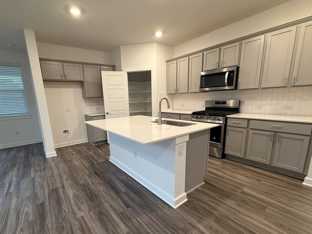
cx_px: 140
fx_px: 153
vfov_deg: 74.4
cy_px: 131
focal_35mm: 17
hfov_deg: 90.7
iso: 200
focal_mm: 2.22
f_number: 2.2
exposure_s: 1/60
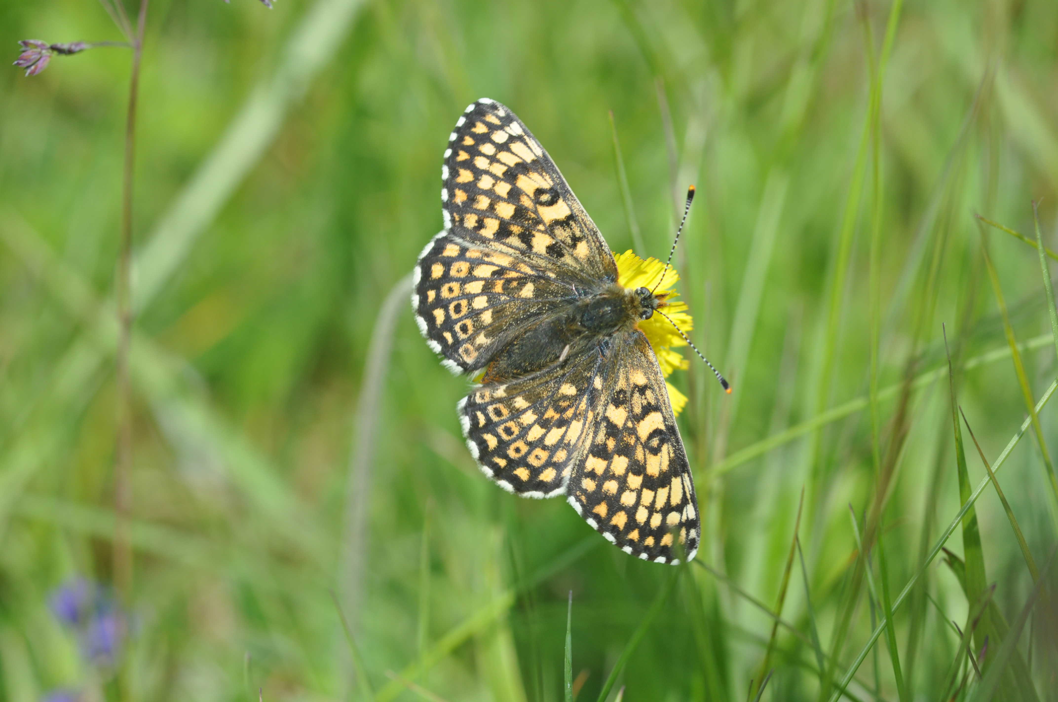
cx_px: 529
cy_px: 351
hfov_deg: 15.2
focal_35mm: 135
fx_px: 3963
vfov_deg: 10.1
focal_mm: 90
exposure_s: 1/250
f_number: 8
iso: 200
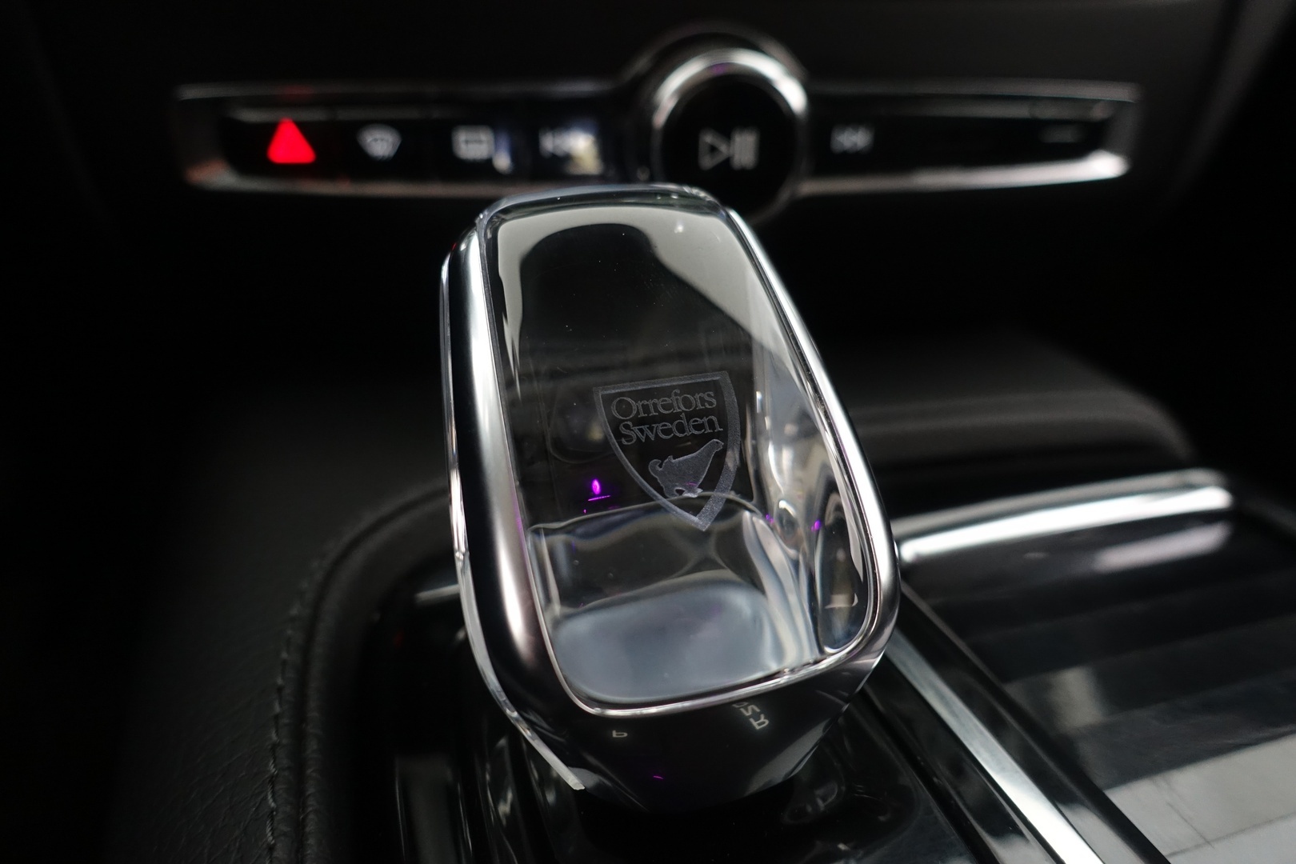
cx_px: 648
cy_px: 432
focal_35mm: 24
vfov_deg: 53.1
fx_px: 864
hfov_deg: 73.7
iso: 1000
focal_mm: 8.8
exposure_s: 1/40
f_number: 2.5
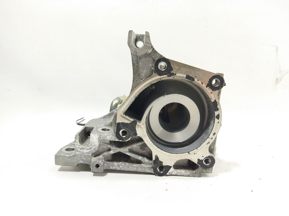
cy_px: 108
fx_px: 225
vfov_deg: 51.4
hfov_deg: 65.3
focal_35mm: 27
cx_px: 144
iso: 107
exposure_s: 1/50
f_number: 1.79
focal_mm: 4.71
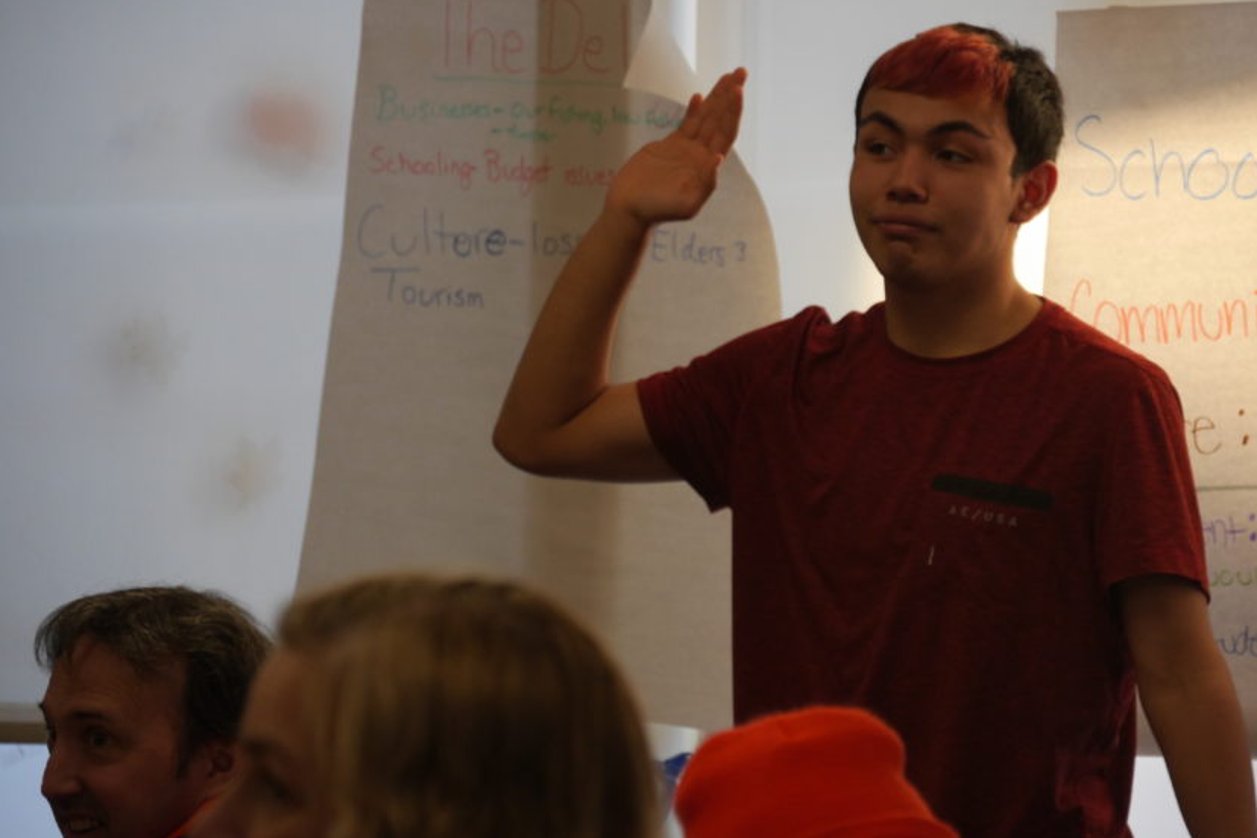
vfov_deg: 5.7
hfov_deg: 8.6
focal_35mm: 240
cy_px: 394
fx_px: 8379
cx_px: 628
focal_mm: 115
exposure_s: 1/250
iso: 1000
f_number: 5.5
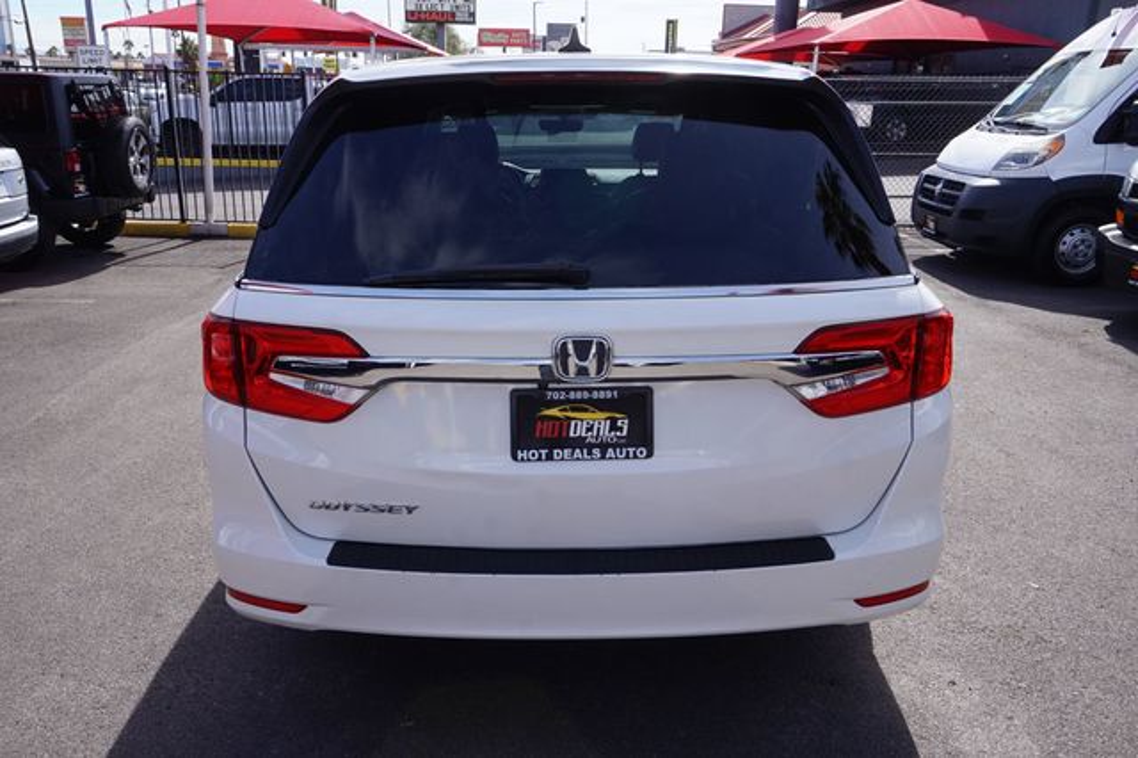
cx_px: 569
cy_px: 379
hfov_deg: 64.6
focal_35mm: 28
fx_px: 900
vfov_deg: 45.6
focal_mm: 19
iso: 100
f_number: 11
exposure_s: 1/80
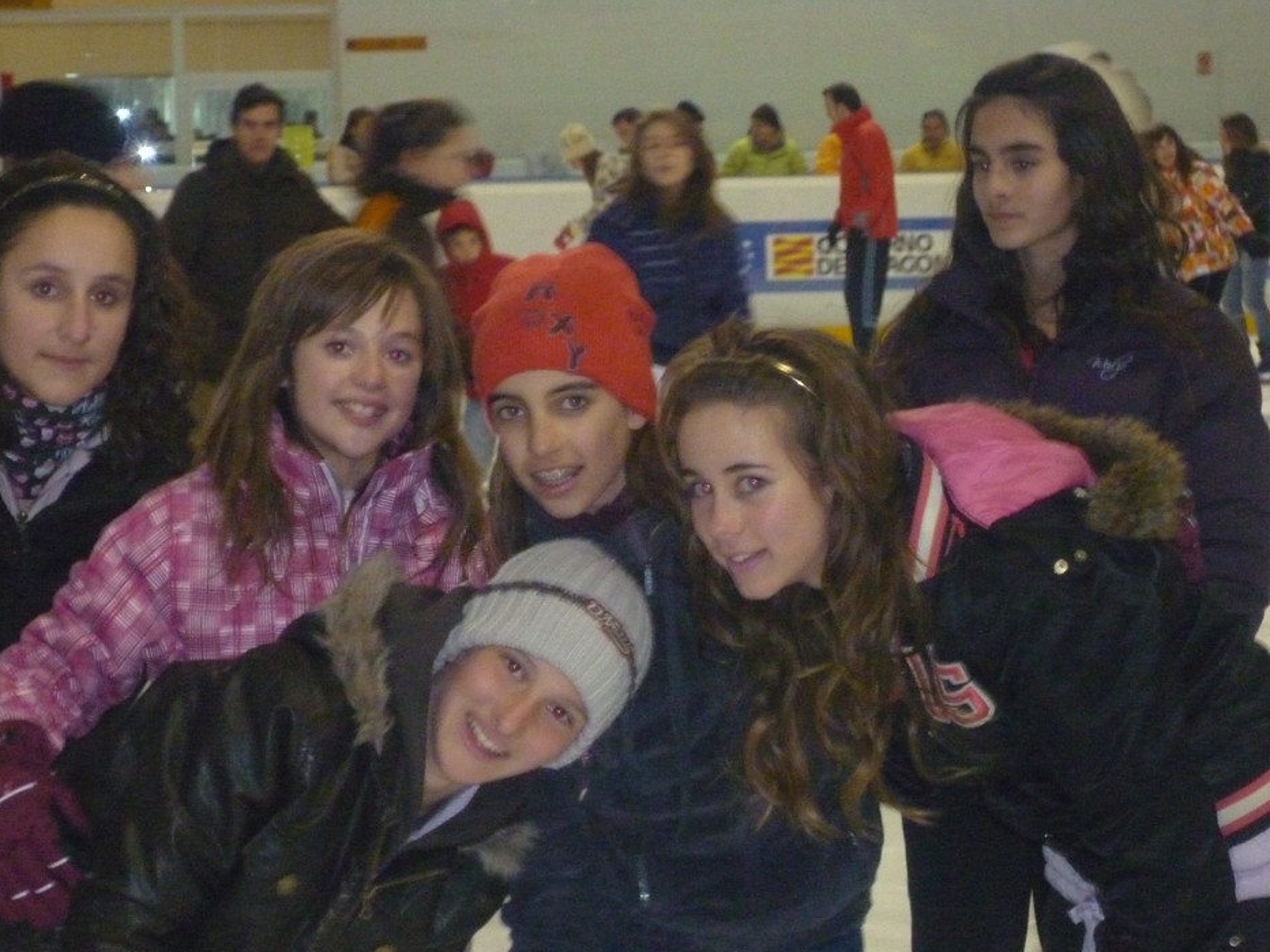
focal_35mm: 123
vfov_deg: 12.0
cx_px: 583
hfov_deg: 16.0
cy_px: 520
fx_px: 4513
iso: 1000
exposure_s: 1/50
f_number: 5.8
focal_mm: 19.9
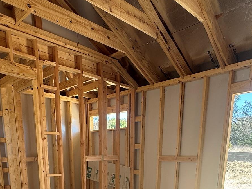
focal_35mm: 32
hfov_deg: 56.8
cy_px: 210
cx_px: 123
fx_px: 233
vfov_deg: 36.8
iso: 80
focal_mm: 2.22
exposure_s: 1/99
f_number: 2.2
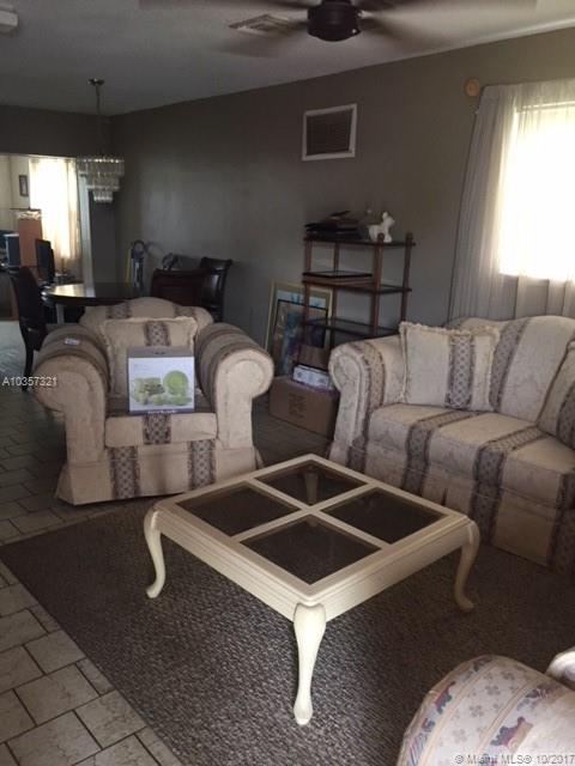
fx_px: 642
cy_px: 383
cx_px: 288
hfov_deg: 48.2
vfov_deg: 61.7
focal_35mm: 29
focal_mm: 4.15
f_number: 2.2
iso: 125
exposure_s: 1/30
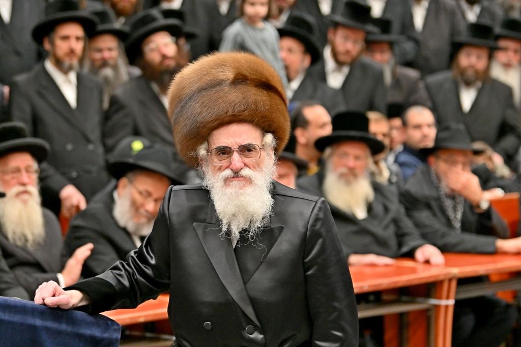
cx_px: 260
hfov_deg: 12.5
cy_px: 174
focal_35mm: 165
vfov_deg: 8.3
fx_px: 2387
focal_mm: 110
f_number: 2.8
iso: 320
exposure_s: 1/200
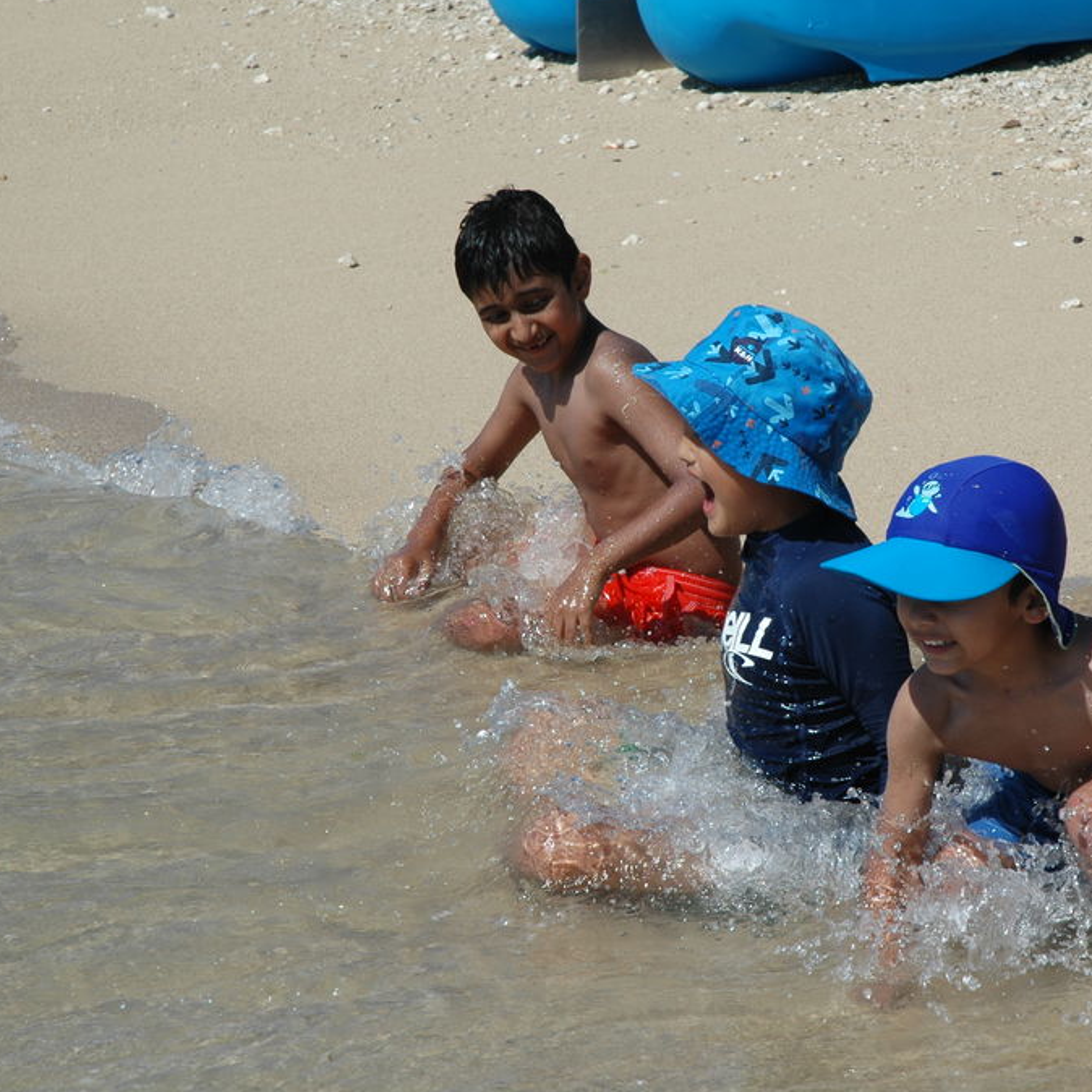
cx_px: 689
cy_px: 542
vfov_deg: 14.5
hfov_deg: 14.5
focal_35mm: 120
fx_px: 4283
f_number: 11
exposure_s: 1/500
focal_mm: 62
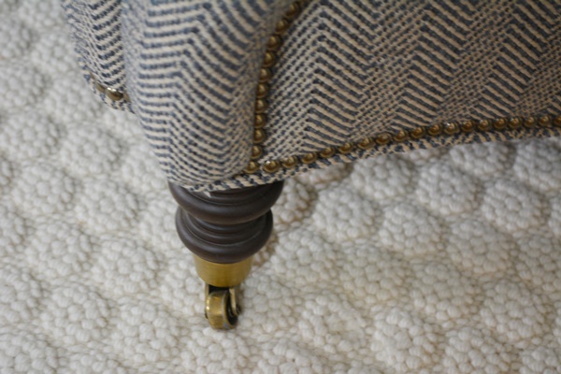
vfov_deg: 18.2
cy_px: 187
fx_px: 1169
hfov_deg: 27.0
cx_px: 280
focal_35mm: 75
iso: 800
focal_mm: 50
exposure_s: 1/40
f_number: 5.6
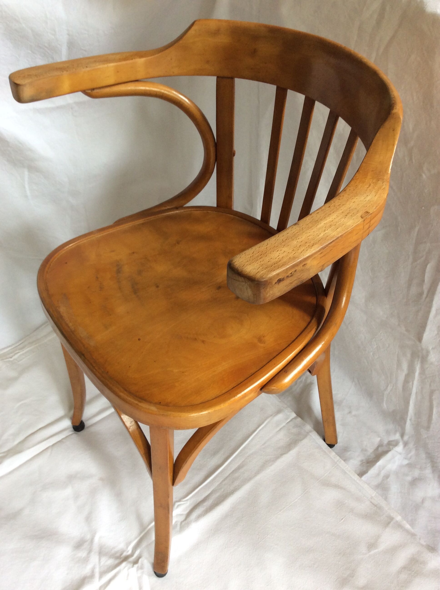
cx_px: 220
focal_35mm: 32
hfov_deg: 44.1
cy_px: 295
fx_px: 544
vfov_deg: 56.9
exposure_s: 1/25
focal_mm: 3.3
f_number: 2.4
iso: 50
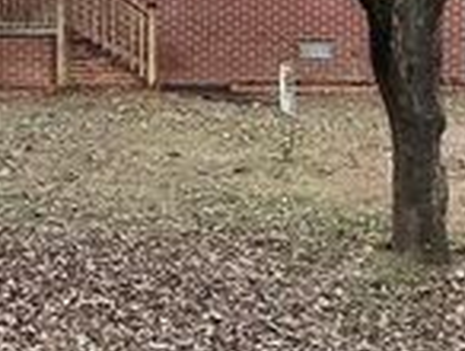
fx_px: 1426
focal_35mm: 106
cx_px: 25
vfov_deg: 13.9
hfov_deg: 18.2
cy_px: 65
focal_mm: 3.3
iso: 200
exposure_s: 1/60
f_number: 2.4
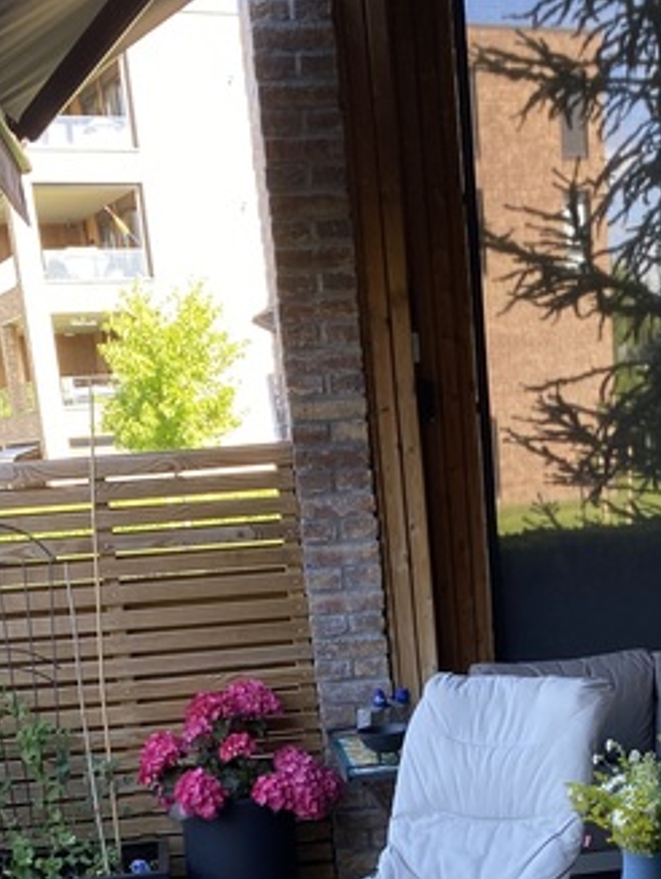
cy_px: 984
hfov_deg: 23.8
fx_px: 1550
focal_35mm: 61
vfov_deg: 28.5
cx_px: 505
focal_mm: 4.25
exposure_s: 1/122
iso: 50
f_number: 1.8
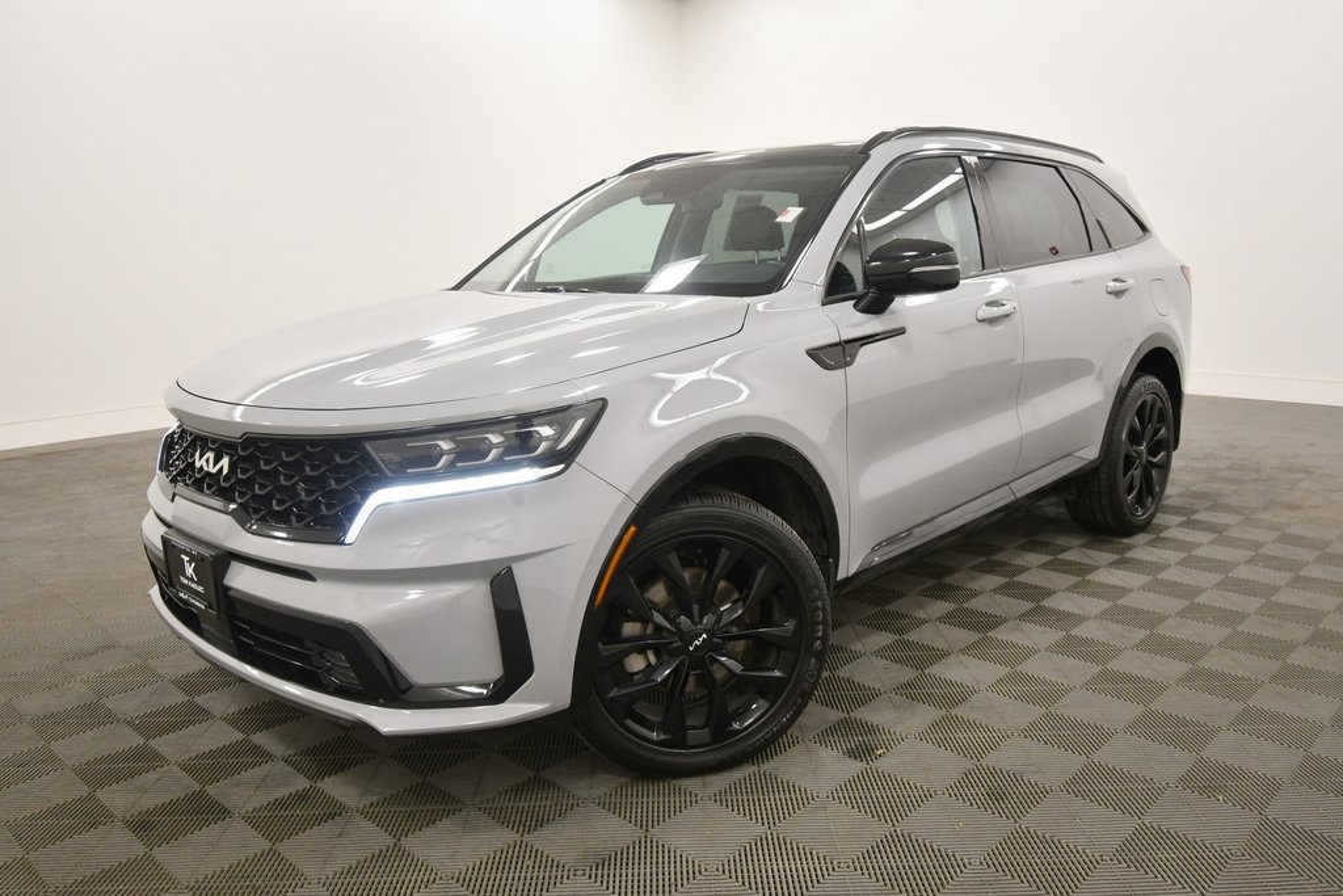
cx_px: 672
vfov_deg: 47.9
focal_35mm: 27
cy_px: 448
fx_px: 1007
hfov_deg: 67.4
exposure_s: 1/125
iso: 900
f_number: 5.6
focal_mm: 18
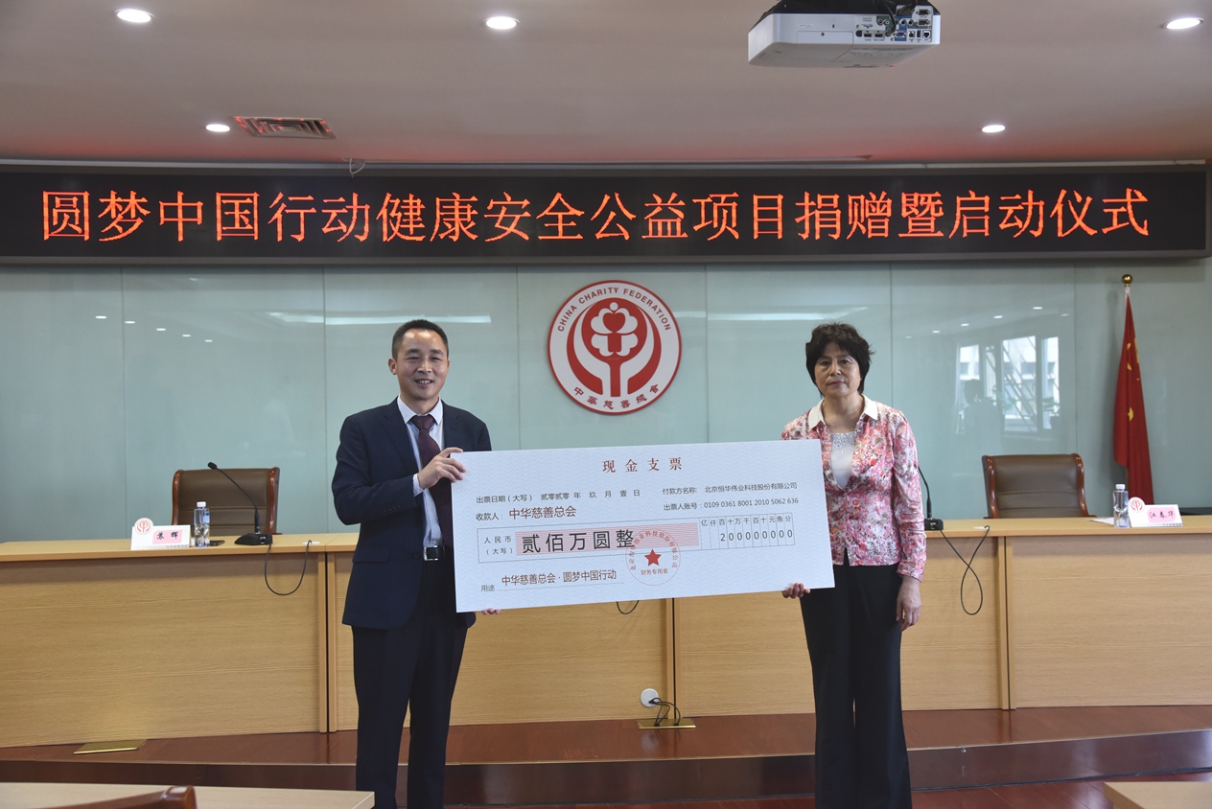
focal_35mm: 38
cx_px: 606
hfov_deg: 50.7
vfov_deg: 35.1
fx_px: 1280
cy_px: 404
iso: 2000
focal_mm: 38
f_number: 5.6
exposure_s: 1/125
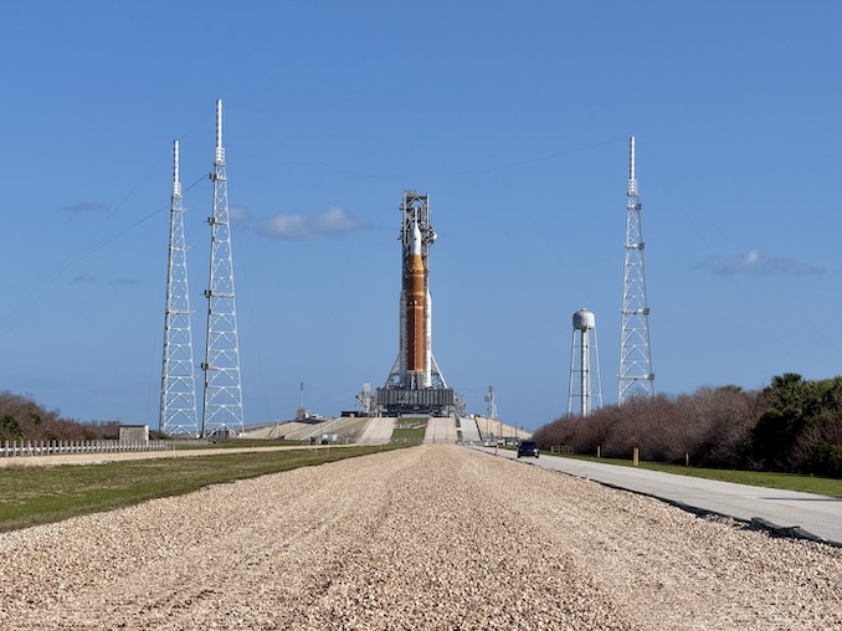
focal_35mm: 100
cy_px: 316
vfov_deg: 14.8
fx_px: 2432
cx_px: 421
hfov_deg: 19.6
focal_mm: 16.89
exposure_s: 1/1068
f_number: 2.8
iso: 20
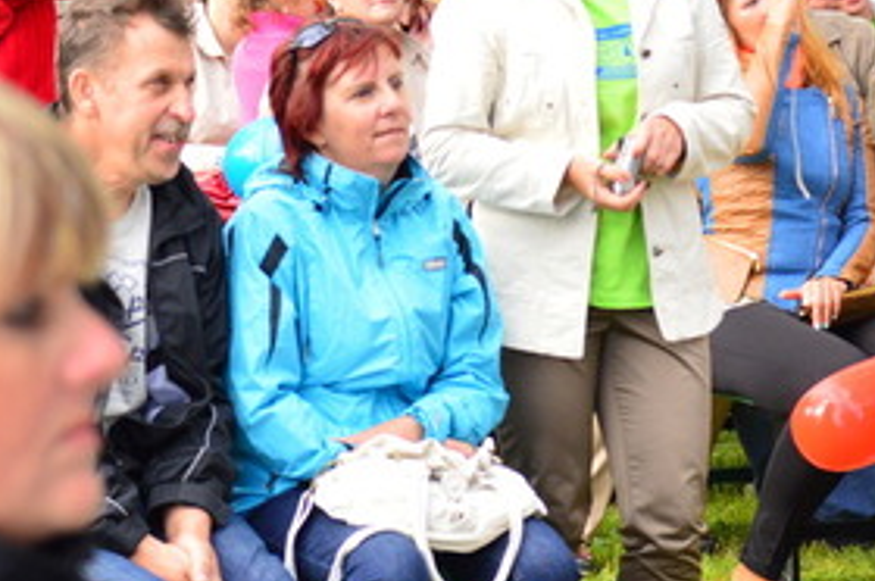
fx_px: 5365
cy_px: -109
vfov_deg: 6.2
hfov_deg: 9.3
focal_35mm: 221
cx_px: 538
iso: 400
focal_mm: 58
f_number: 5
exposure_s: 1/320
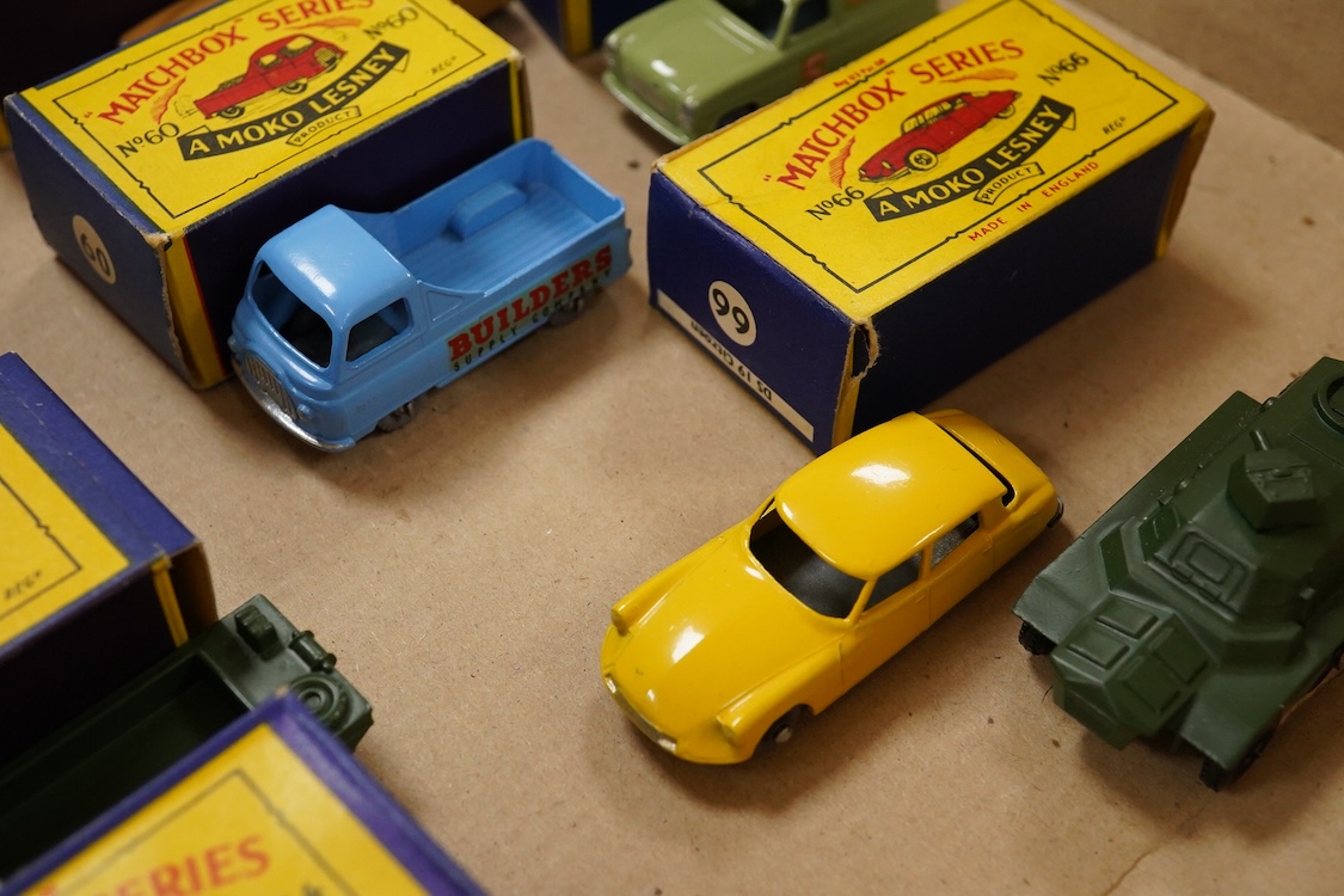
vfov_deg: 29.9
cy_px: 448
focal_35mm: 45
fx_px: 1680
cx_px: 672
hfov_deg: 43.6
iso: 2500
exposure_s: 1/160
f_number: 10
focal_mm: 30
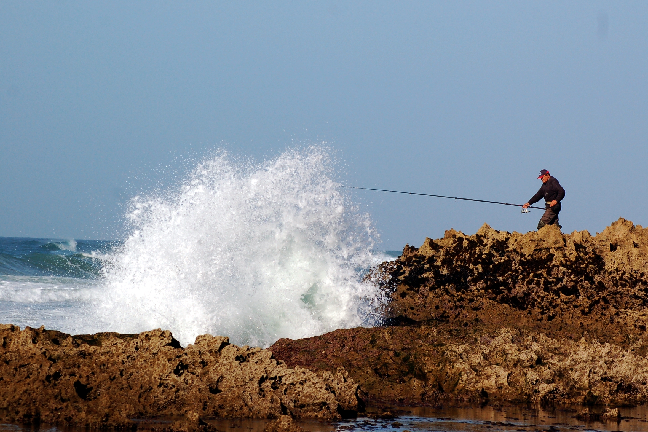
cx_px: 324
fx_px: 3024
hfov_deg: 12.2
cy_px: 216
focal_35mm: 168
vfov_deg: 8.2
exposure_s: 1/1600
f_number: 8
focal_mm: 112
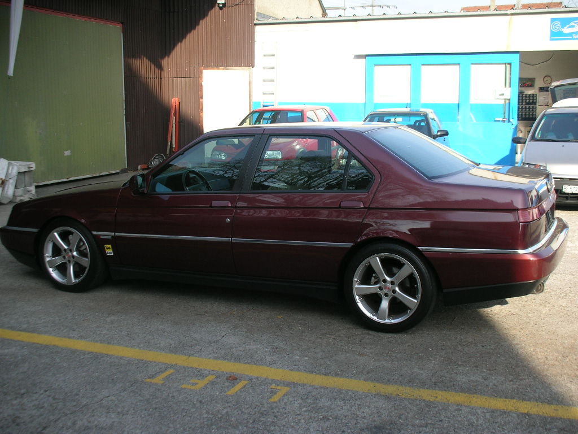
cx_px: 289
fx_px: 768
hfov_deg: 41.2
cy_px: 217
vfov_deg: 31.5
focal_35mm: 46
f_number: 3.5
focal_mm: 7.7
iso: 50
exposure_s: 1/202
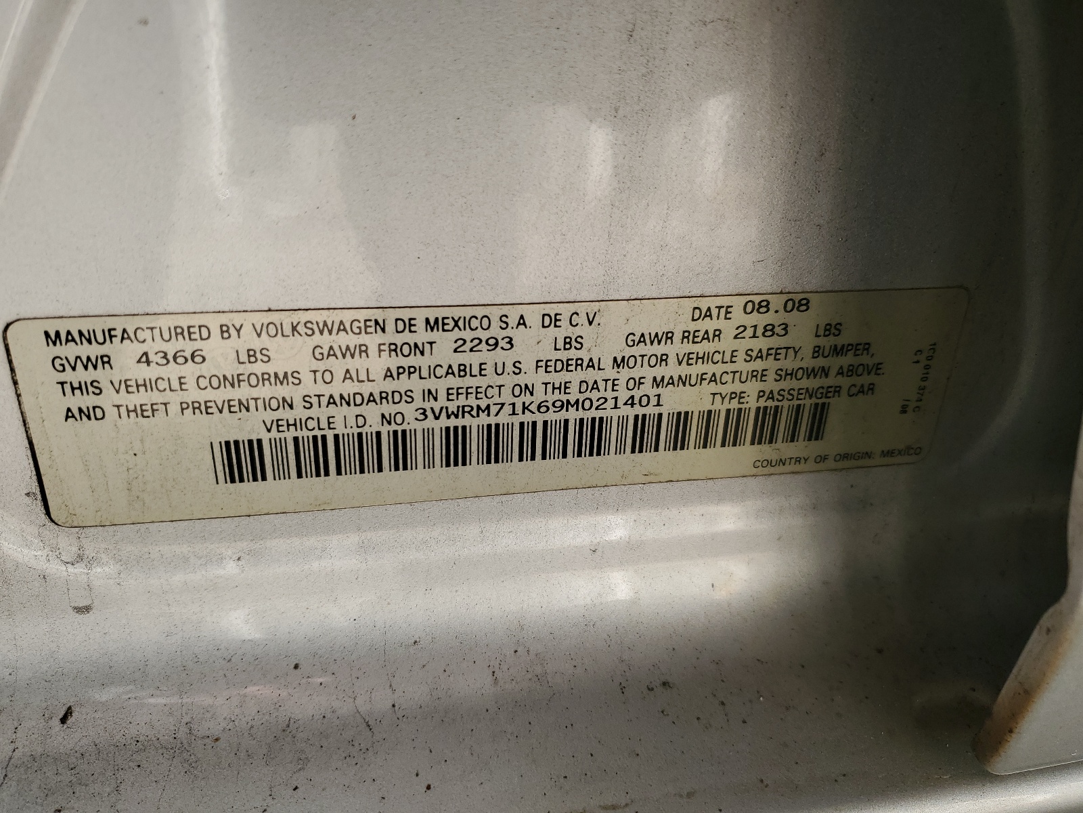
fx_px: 813
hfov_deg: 67.3
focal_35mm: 26
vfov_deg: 53.1
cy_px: 406
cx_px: 542
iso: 50
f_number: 1.5
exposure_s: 1/263
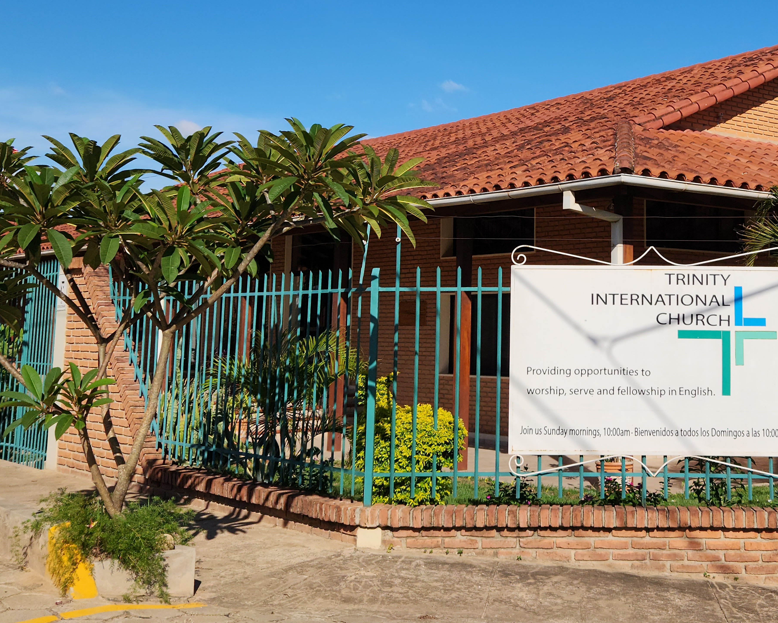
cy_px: 161
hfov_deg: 35.9
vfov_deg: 29.3
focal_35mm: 51
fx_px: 1174
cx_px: 574
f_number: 1.8
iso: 20
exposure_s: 1/3581
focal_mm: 5.4
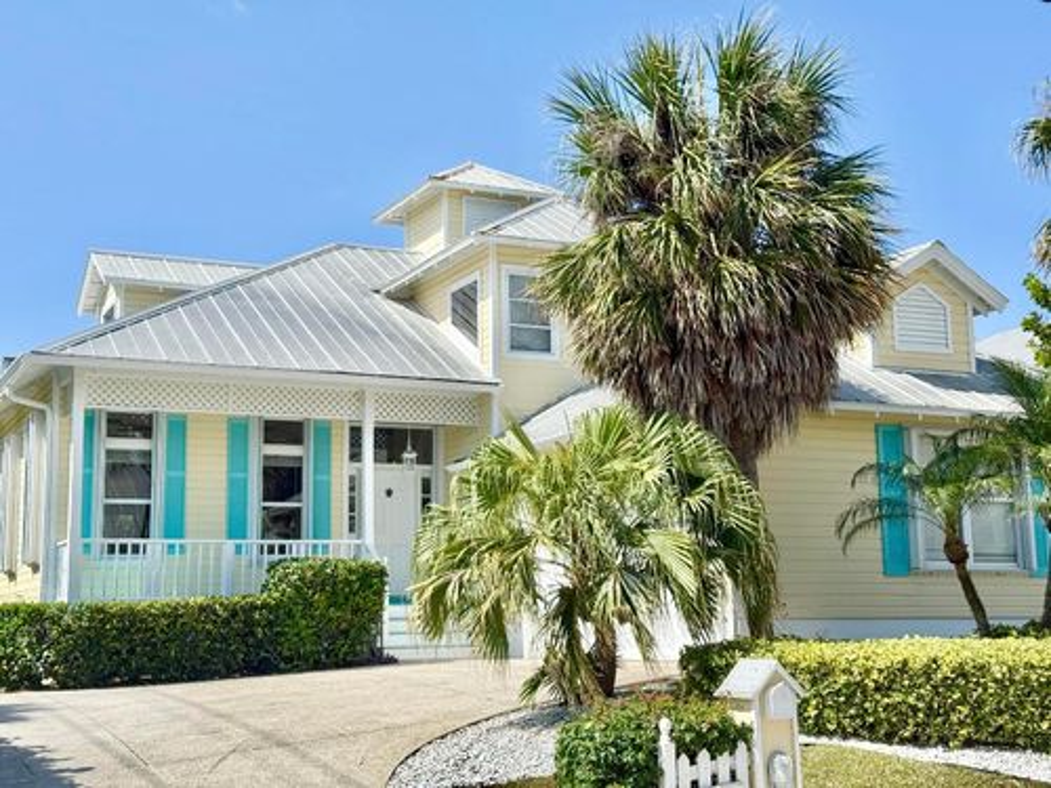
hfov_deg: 39.7
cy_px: 394
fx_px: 1457
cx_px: 526
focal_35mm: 48
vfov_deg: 30.3
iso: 64
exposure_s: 1/5208
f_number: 1.78
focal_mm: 6.76
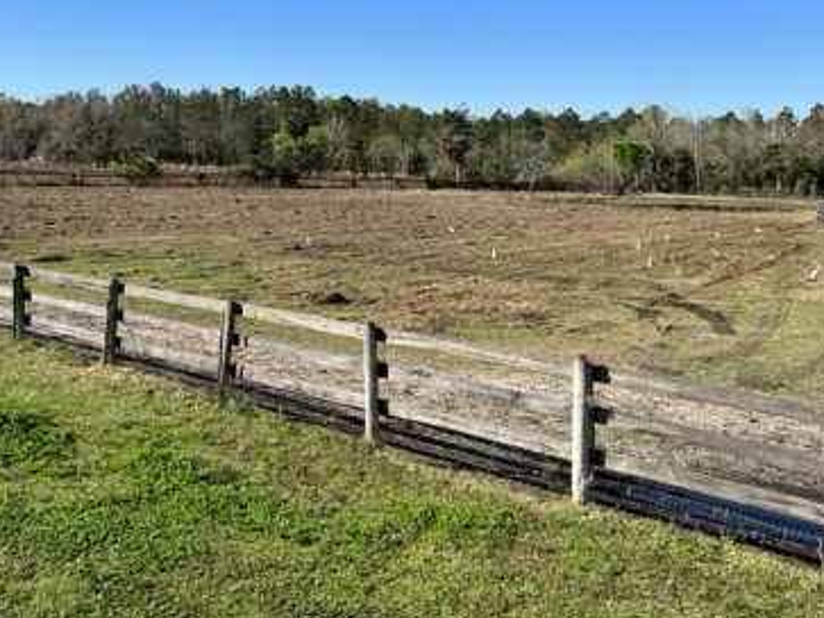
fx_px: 1023
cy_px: 195
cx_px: 318
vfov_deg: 33.2
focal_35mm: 43
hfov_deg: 43.6
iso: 50
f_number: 1.5
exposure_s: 1/4274
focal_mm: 5.7
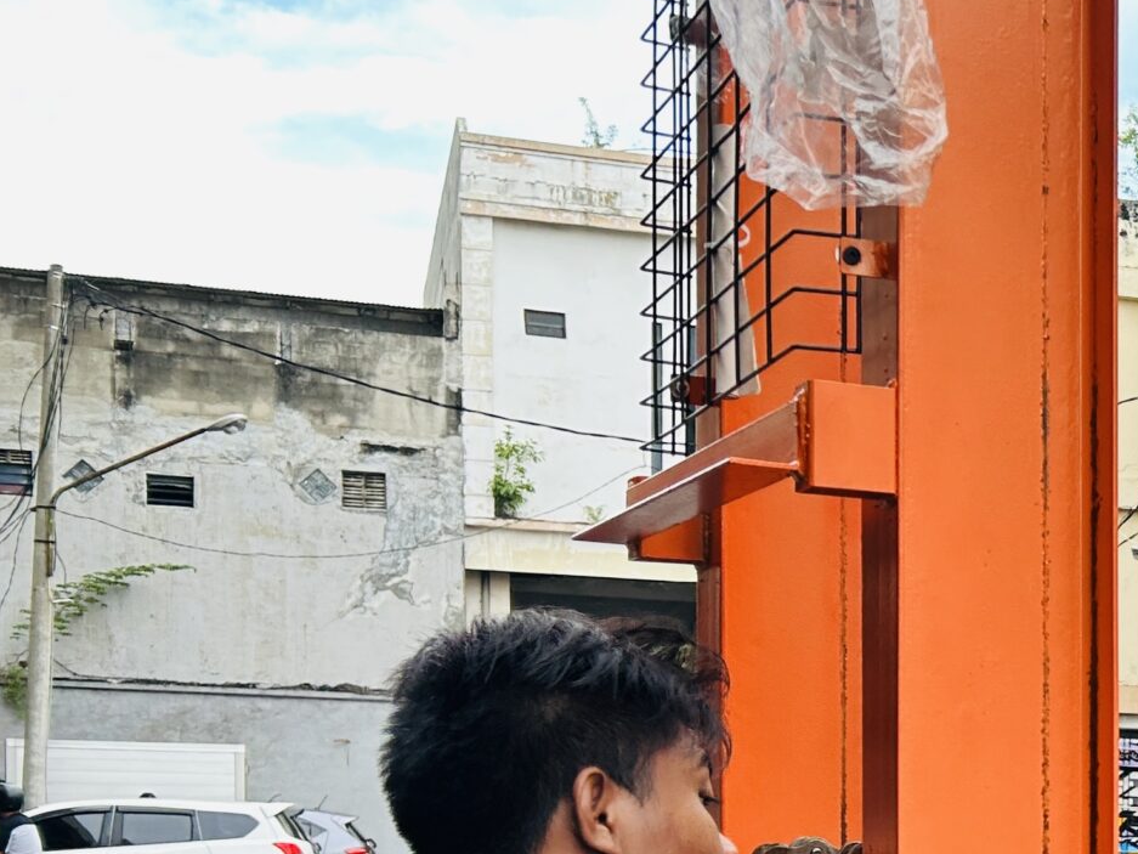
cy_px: 933
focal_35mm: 71
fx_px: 2334
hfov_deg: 24.5
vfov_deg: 19.8
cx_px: 1409
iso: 40
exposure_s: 1/203
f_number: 1.5
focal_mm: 5.7
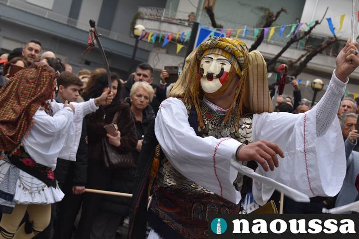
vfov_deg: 15.6
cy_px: 119
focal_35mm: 88
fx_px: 872
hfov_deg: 23.3
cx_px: 175
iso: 200
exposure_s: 1/250
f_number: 7.1
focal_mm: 55
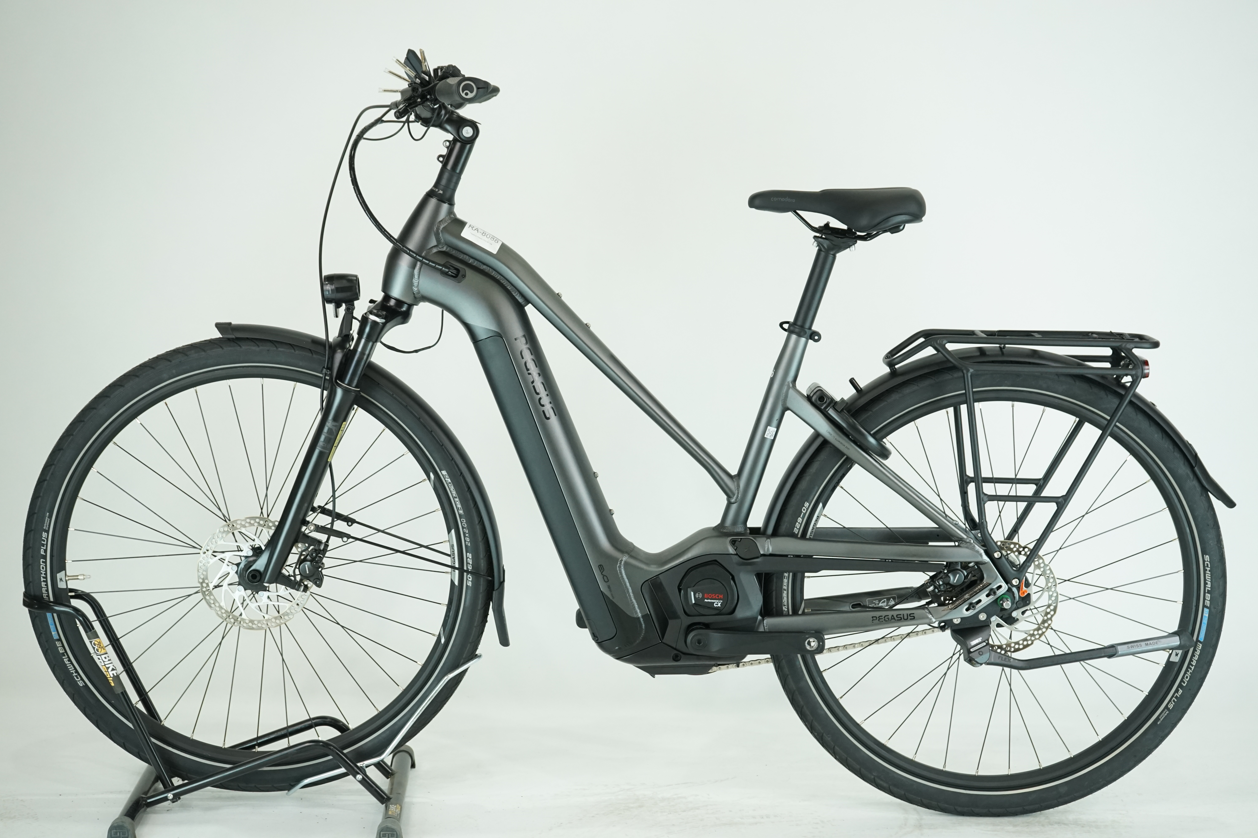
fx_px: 2097
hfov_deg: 33.4
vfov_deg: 22.6
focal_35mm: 60
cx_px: 629
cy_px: 419
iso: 1600
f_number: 6.3
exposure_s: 1/200
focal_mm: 60
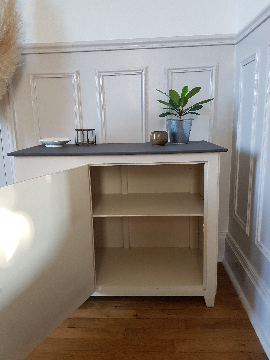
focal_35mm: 26
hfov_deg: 53.1
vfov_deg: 67.3
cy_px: 180
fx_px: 270
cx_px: 135
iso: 160
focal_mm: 4.2
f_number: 1.7
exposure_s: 1/33
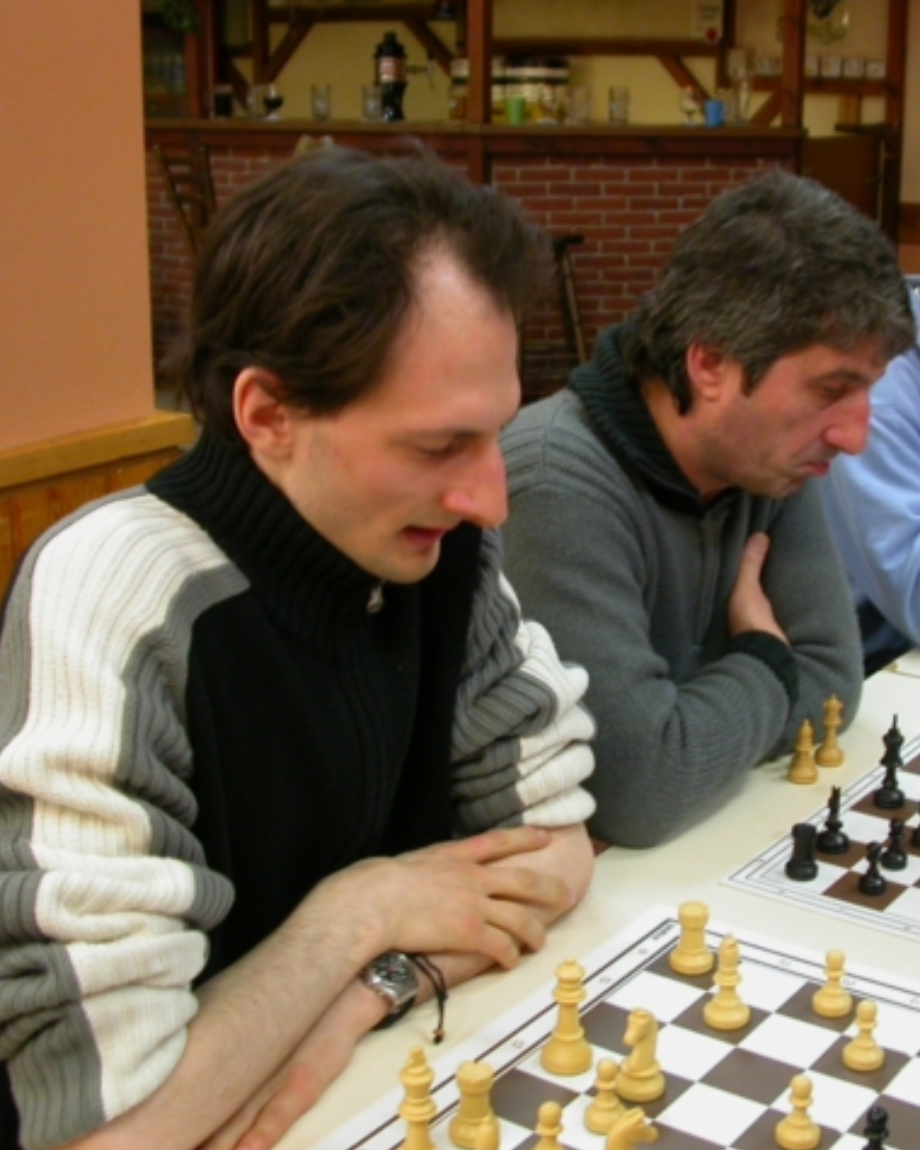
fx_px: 1702
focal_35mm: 50
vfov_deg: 37.3
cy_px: 576
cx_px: 642
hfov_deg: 29.9
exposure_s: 1/11.1
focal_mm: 7.85
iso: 100
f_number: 2.6
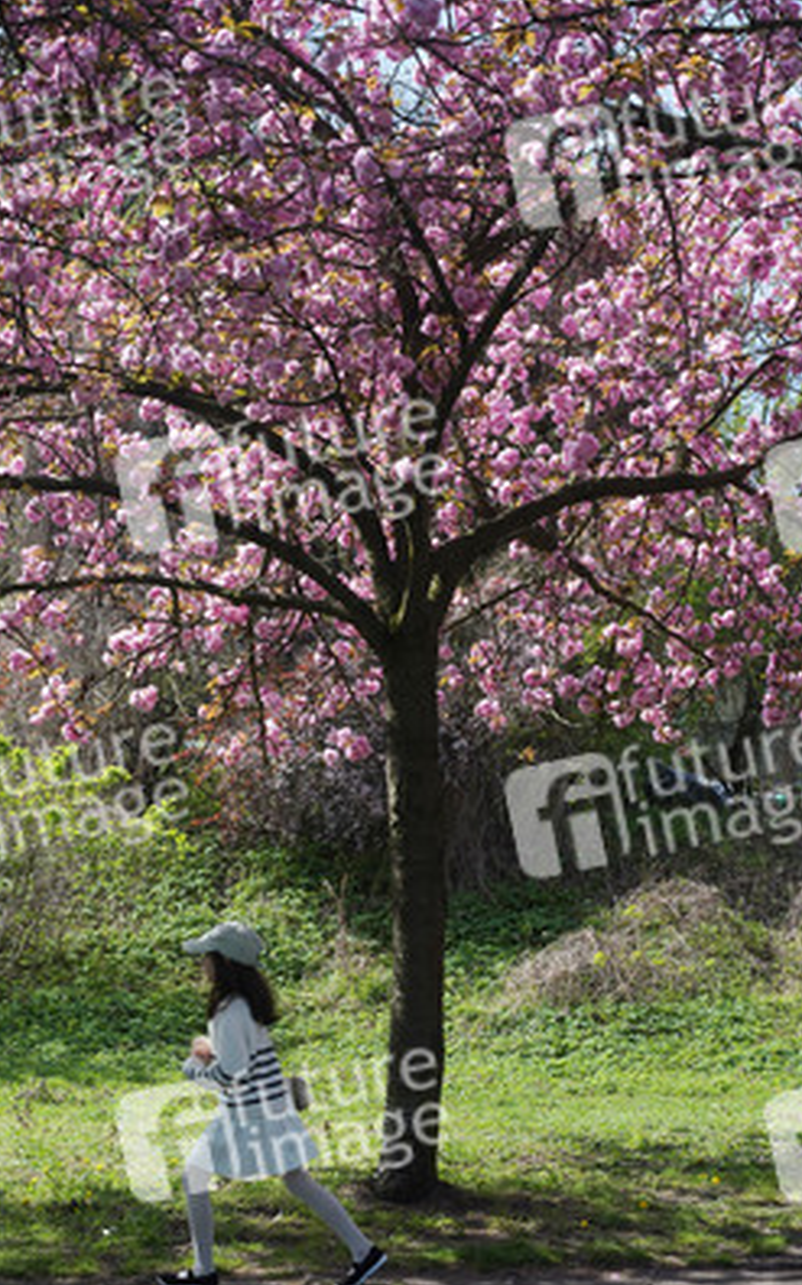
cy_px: 639
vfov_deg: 29.4
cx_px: 377
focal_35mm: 70
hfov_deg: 18.6
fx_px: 2452
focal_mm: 68
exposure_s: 1/125
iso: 320
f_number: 8
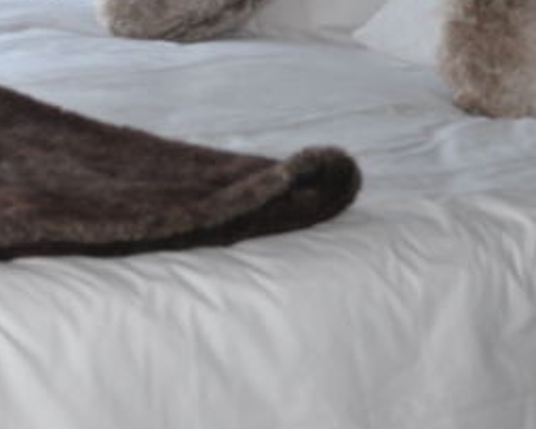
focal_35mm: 158
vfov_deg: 9.5
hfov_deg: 12.2
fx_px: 2498
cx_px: 193
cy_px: -262
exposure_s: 1/15
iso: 400
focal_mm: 21
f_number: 3.8
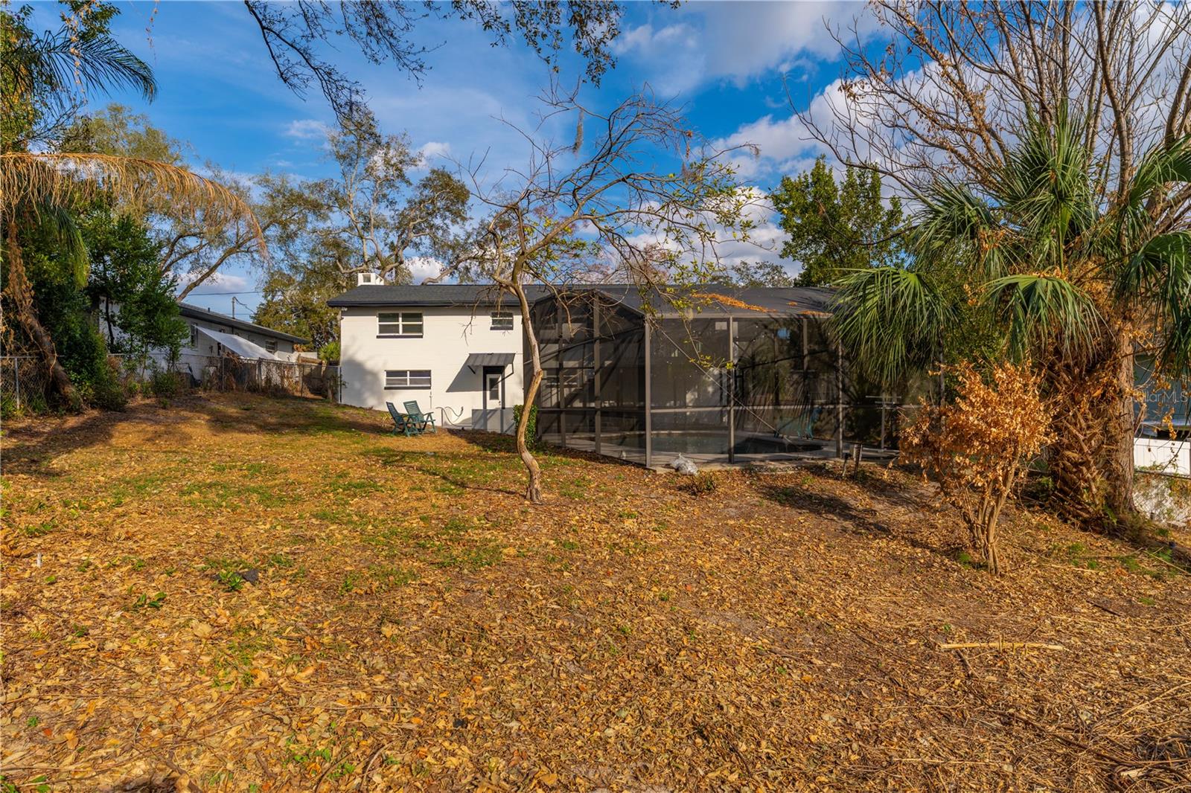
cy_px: 396
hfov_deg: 86.6
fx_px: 632
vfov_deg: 64.3
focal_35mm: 19
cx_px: 596
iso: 100
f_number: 5
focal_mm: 19.1
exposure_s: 1/640
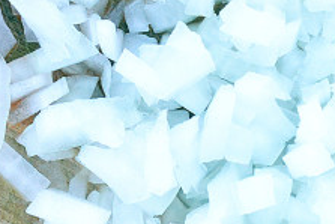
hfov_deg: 7.4
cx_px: -45
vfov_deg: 5.0
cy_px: -101
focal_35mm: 275
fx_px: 2561
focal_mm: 40
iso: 1600
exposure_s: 1/200
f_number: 7.1
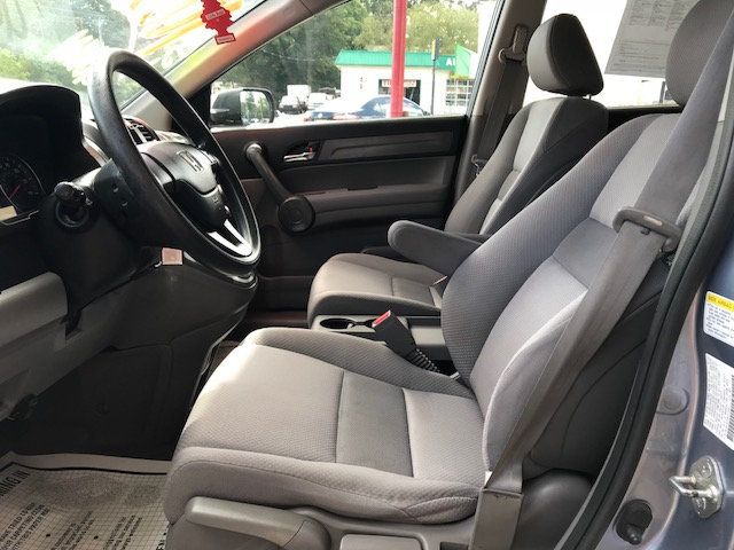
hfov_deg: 63.4
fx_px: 594
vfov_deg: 49.7
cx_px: 367
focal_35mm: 28
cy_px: 275
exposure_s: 1/145
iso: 20
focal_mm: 3.99
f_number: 1.8
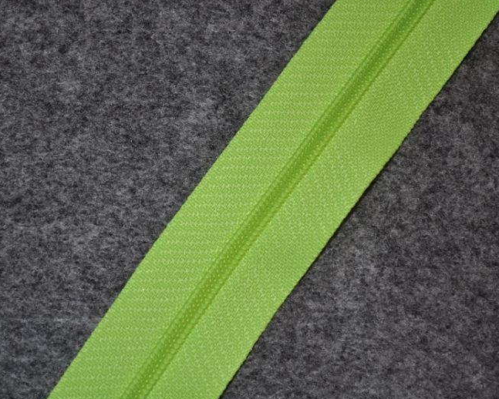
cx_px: 207
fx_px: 1412
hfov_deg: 20.0
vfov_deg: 16.1
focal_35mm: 96
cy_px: 200
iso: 220
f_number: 5.6
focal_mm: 55
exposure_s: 1/60
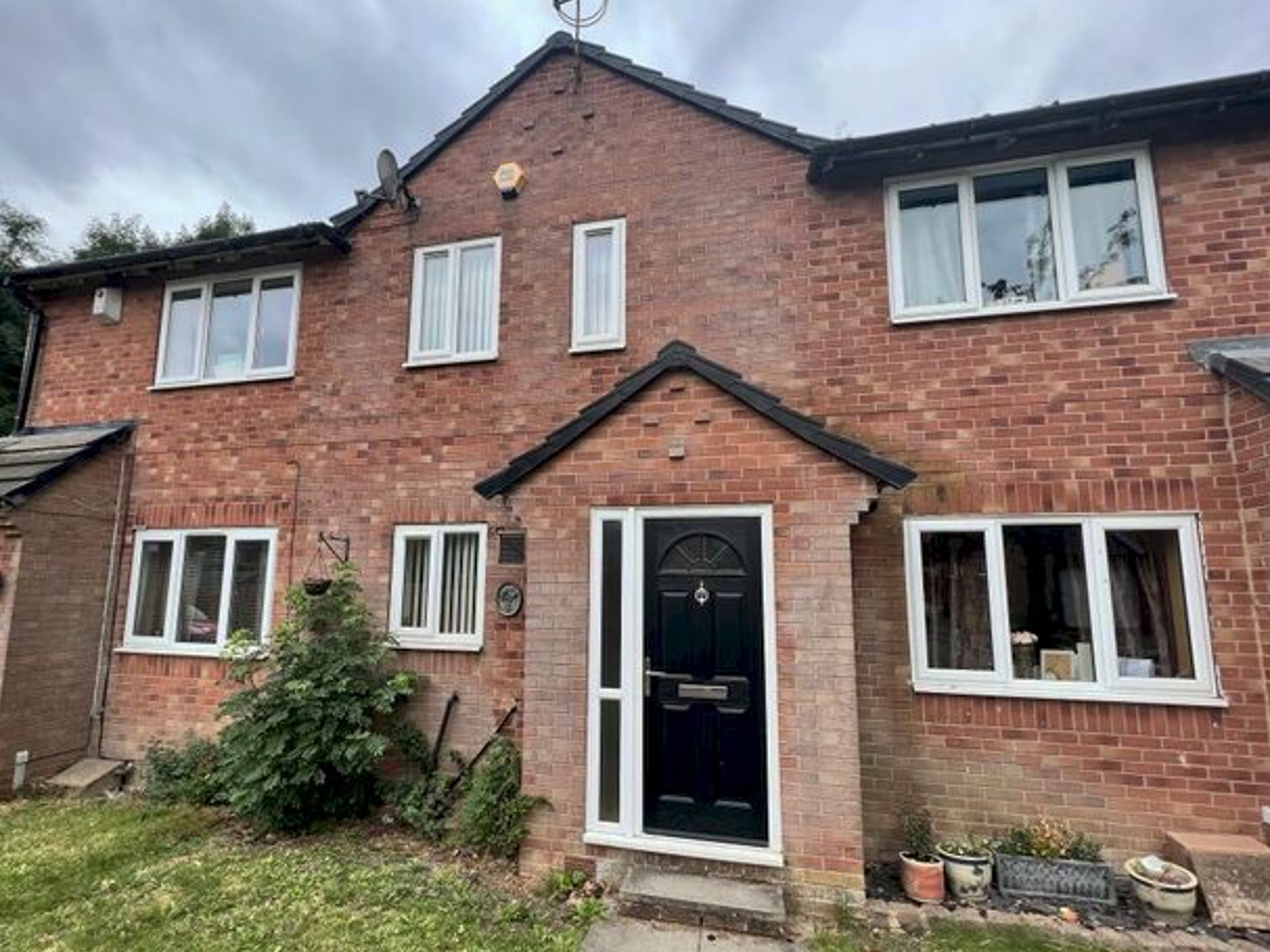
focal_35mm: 15
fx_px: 550
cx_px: 598
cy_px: 509
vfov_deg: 81.6
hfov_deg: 98.1
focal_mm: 1.57
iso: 32
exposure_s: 1/431
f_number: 1.8
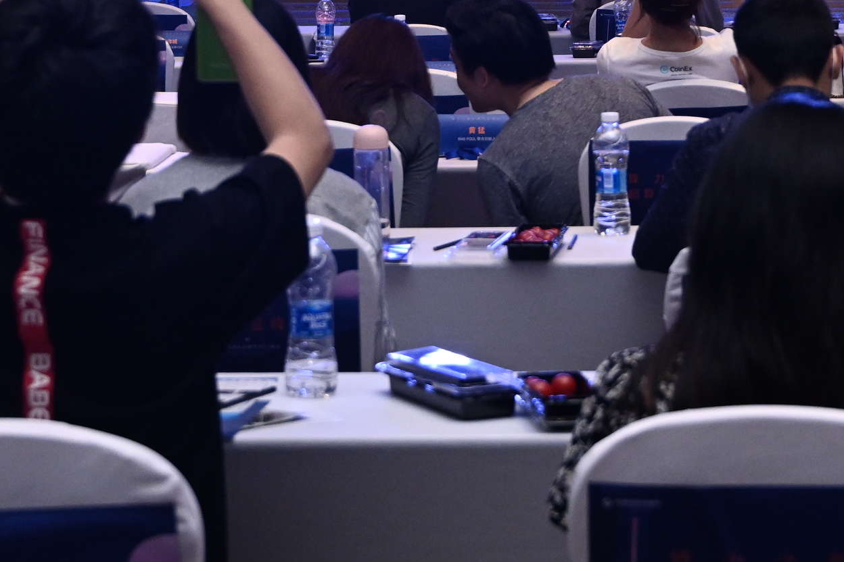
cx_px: 540
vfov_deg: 10.8
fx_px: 2930
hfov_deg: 16.4
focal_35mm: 125
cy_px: -98
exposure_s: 1/320
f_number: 4
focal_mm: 39
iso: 2000
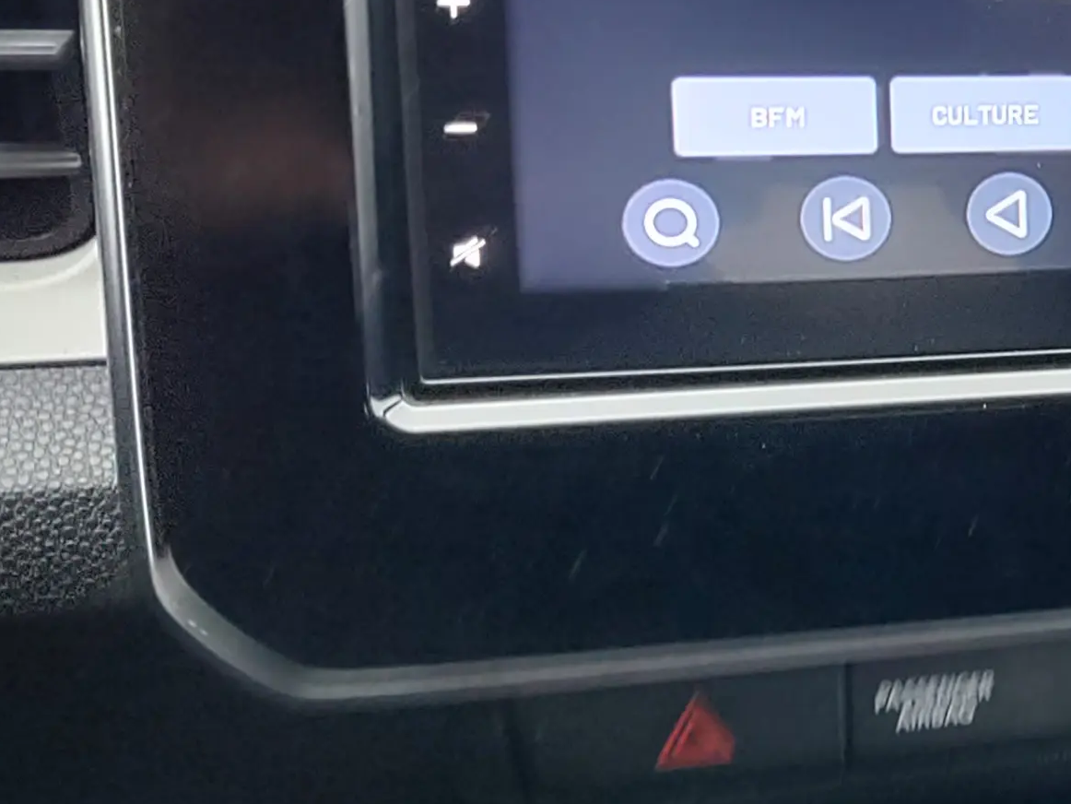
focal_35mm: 76
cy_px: 349
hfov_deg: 21.2
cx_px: 1651
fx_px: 2352
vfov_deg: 19.4
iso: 289
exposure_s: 1/33.3
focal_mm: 5.56
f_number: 1.8
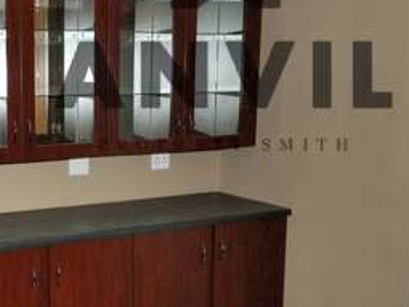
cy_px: 163
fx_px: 579
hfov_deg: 35.9
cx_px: 19
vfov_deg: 29.6
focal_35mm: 49
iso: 200
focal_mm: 4.5
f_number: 3.1
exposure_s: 1/30
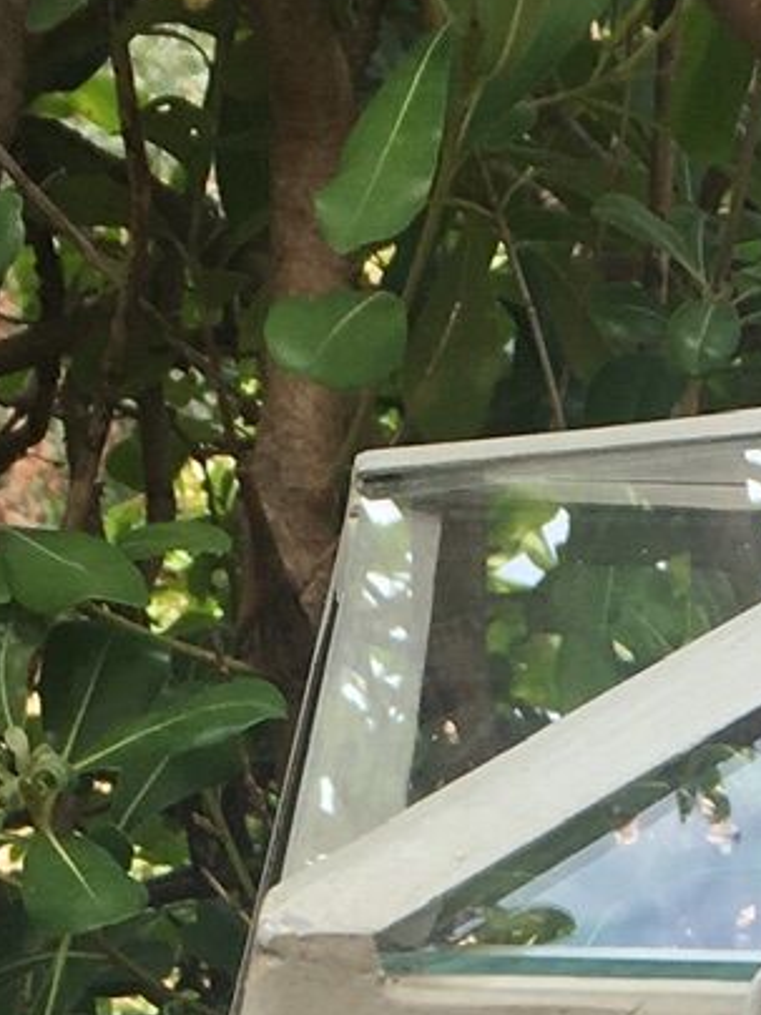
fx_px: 4309
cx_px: 791
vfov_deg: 12.5
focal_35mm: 147
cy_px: 1688
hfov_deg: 10.0
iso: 25
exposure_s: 1/425
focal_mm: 4.15
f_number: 2.2
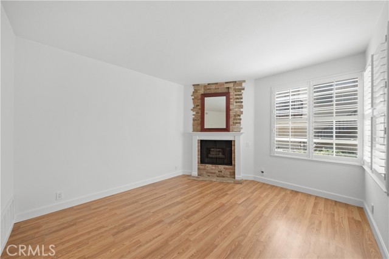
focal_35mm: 13
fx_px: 140
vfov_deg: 85.5
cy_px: 130
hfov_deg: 108.3
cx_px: 194
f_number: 4
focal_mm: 13
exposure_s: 1/80
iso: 1000
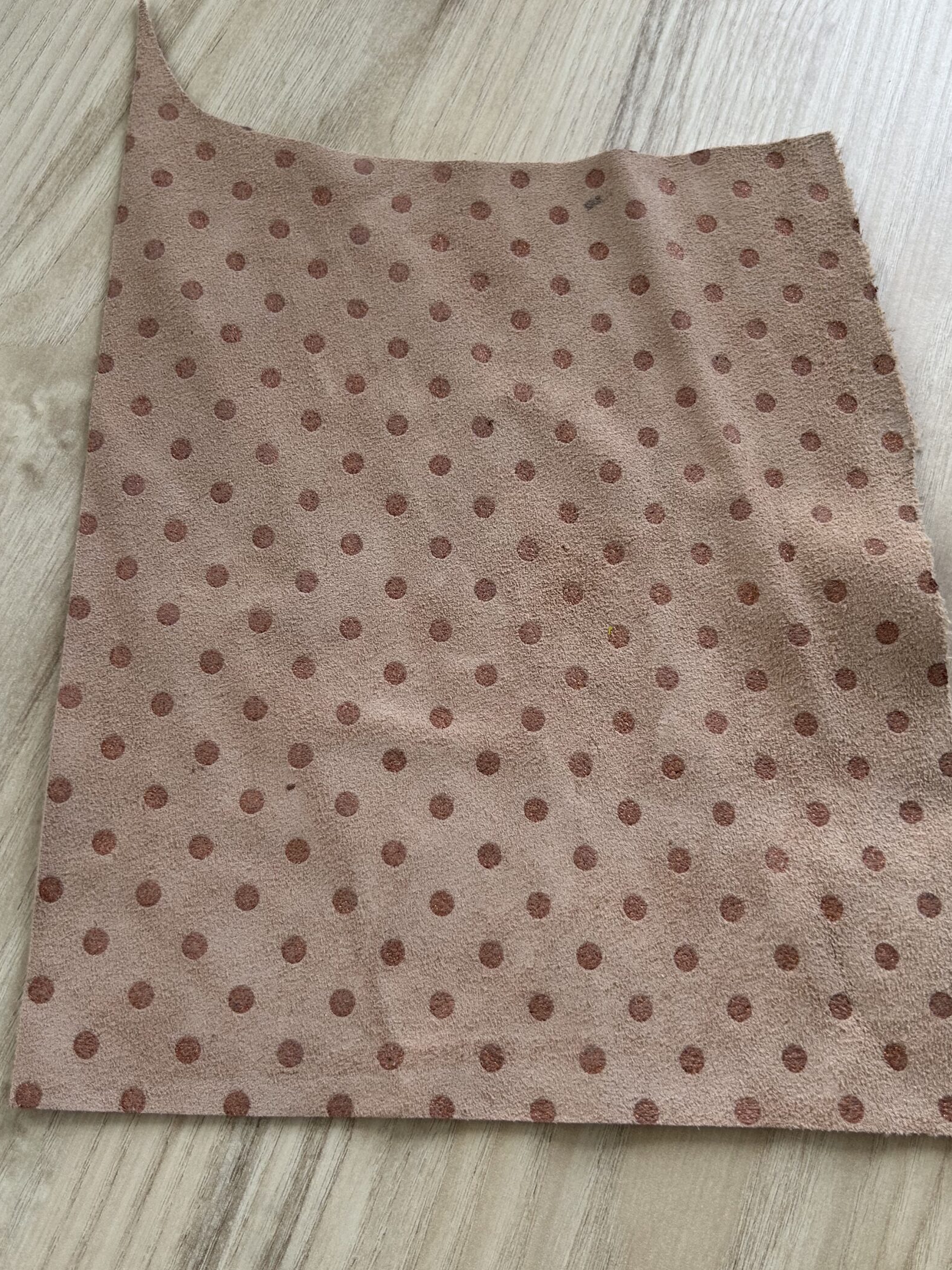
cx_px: 486
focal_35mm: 32
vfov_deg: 56.8
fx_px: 1173
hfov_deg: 44.2
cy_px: 654
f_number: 1.5
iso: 32
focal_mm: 5.7
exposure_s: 1/145
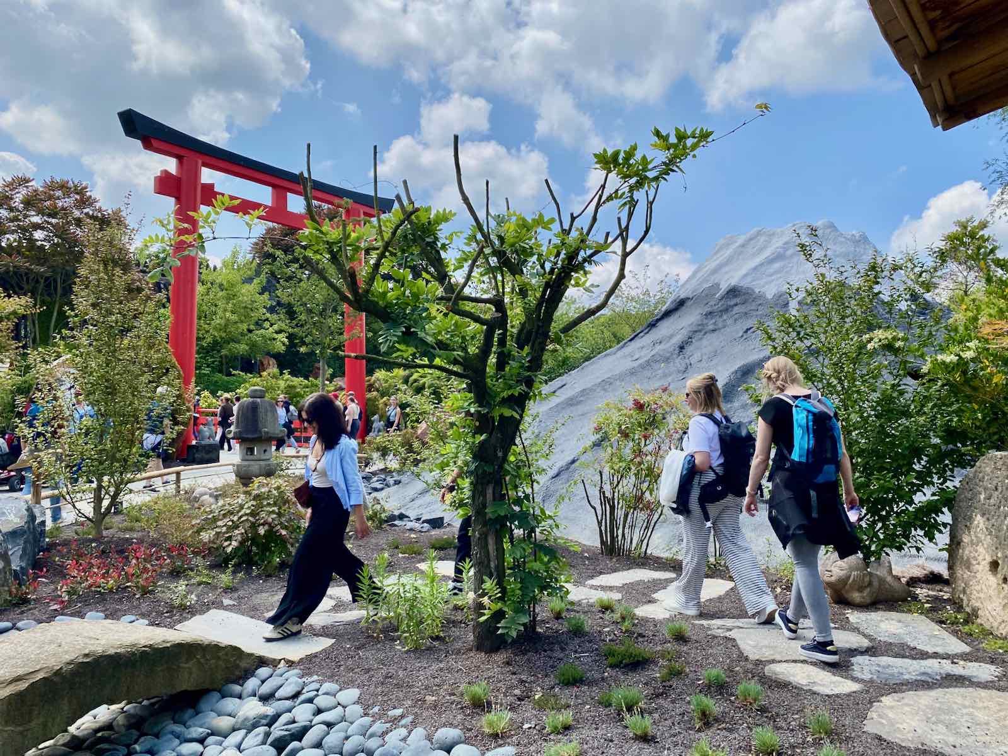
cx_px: 504
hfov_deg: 67.3
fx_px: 757
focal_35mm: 26
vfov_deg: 53.1
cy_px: 378
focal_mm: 4.25
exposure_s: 1/3125
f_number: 1.8
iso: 32
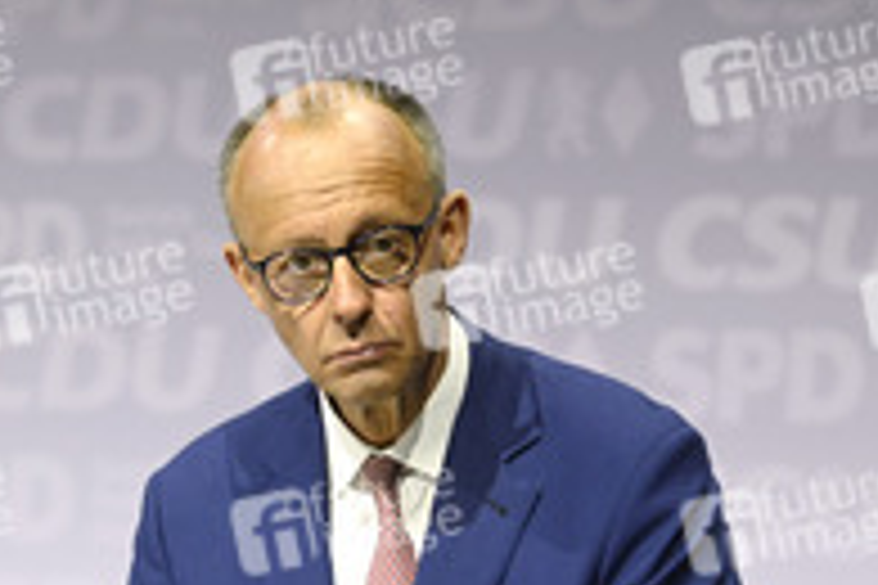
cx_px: -43
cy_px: 634
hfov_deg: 6.3
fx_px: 7901
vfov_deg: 4.2
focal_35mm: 324
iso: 2500
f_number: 4
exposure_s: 1/500
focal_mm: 140
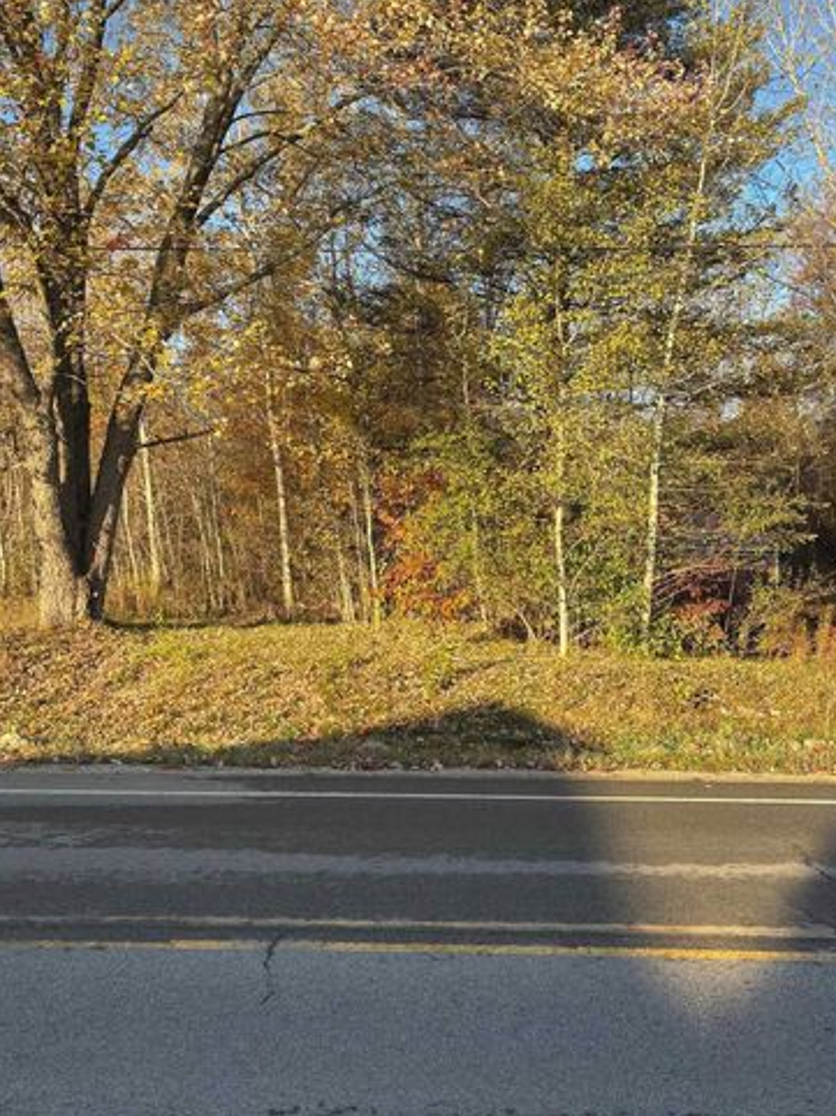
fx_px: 1160
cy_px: 434
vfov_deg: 51.0
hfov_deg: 39.6
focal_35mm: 36
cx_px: 391
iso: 50
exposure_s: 1/435
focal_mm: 5.96
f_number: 1.6
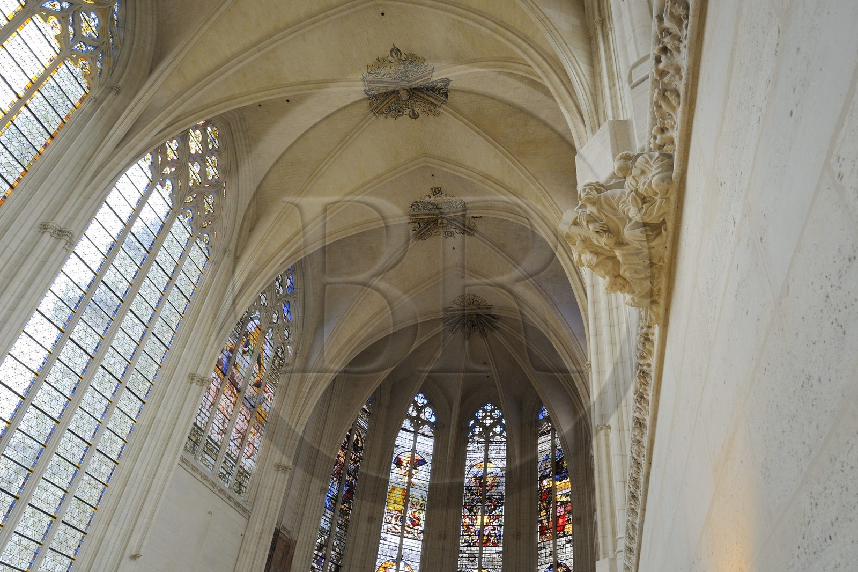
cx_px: 429
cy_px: 286
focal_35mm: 24
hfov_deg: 73.8
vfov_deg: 53.1
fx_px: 572
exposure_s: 1/40
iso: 800
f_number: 10
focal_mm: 24
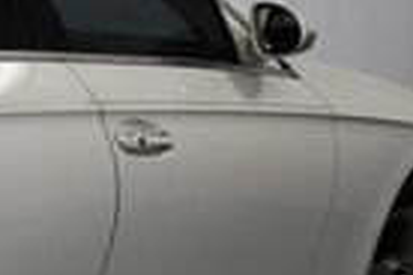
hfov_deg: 11.2
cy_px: 230
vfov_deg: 8.2
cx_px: -389
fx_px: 1916
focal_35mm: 167
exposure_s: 1/250
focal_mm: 18
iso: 640
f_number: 3.5
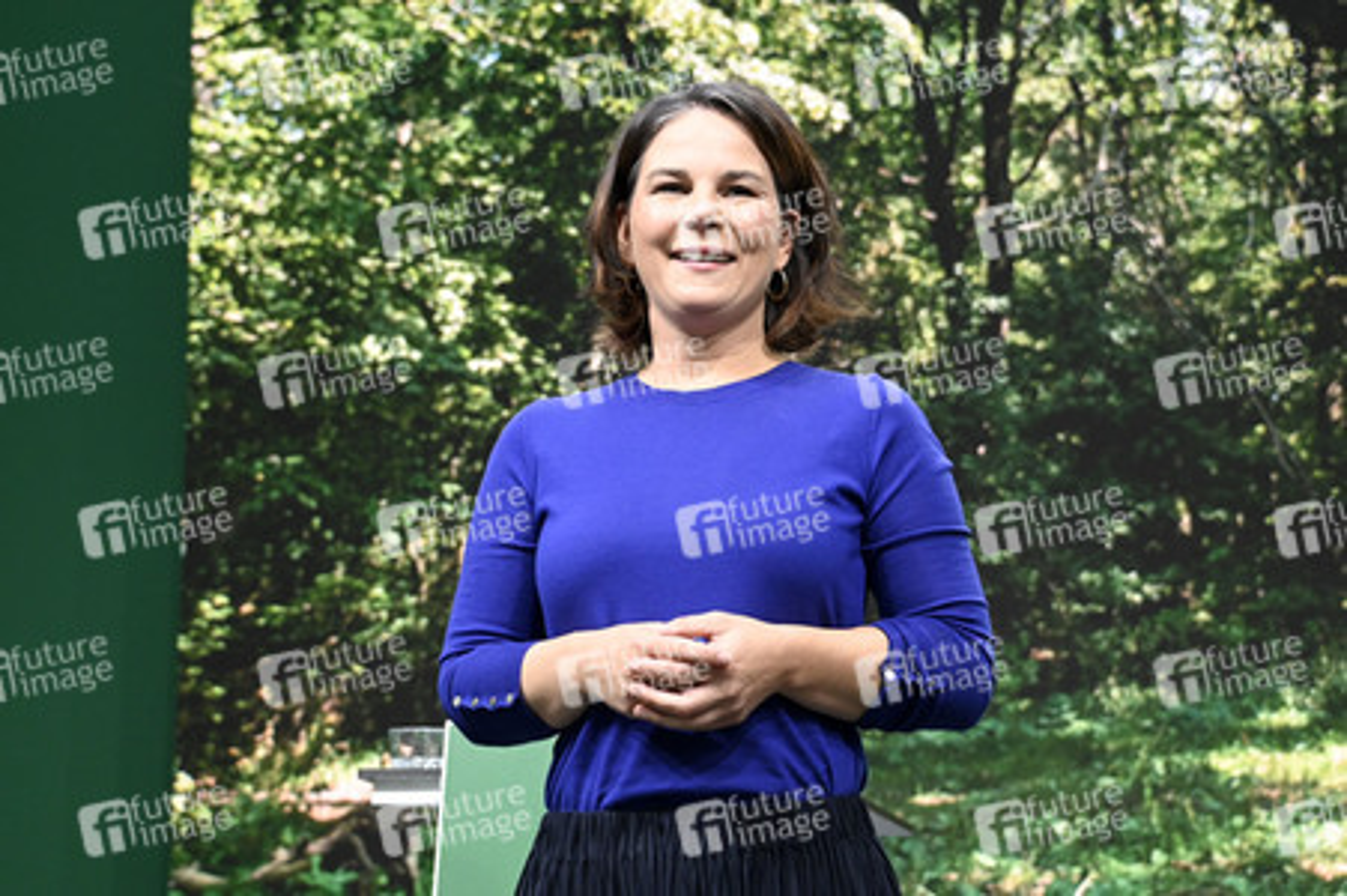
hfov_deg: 31.0
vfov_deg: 20.9
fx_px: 2430
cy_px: 448
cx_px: 674
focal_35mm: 65
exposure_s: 1/400
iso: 4000
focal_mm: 65
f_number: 5.6
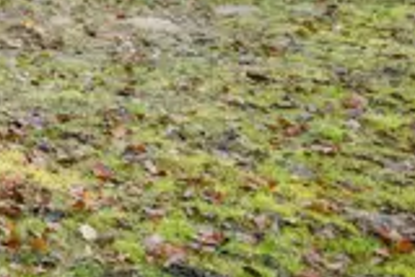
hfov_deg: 20.4
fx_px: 865
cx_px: -301
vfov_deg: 15.8
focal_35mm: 75
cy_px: -202
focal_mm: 20
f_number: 8
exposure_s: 1/125
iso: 400
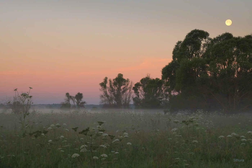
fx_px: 581
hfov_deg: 24.5
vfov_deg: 16.5
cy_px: 84
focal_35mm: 83
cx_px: 126
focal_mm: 55
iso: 500
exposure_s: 1/60
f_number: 11
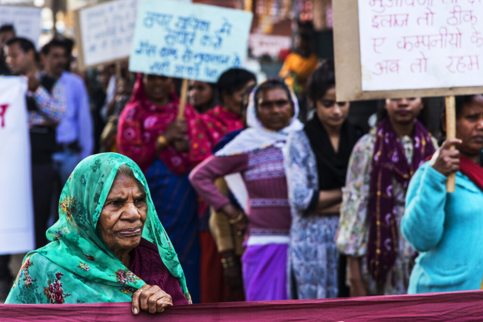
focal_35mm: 120
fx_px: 1610
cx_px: 242
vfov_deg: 11.4
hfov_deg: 17.1
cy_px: 161
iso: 200
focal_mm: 120
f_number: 5.6
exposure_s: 1/100
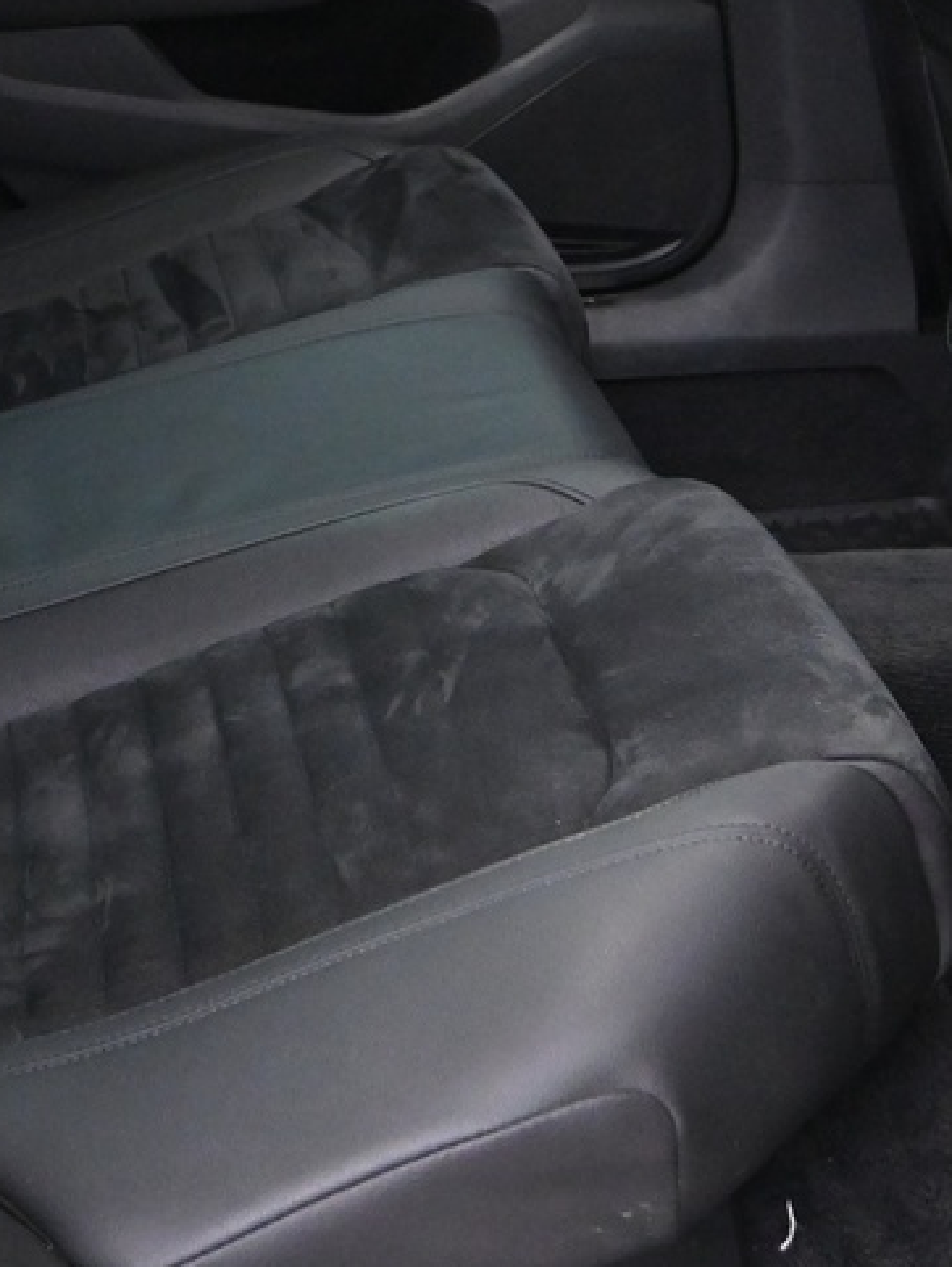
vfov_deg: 22.5
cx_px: 160
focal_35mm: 85
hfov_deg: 17.2
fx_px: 3107
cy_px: 110
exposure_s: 1/20
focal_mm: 17.5
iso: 3200
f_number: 3.5
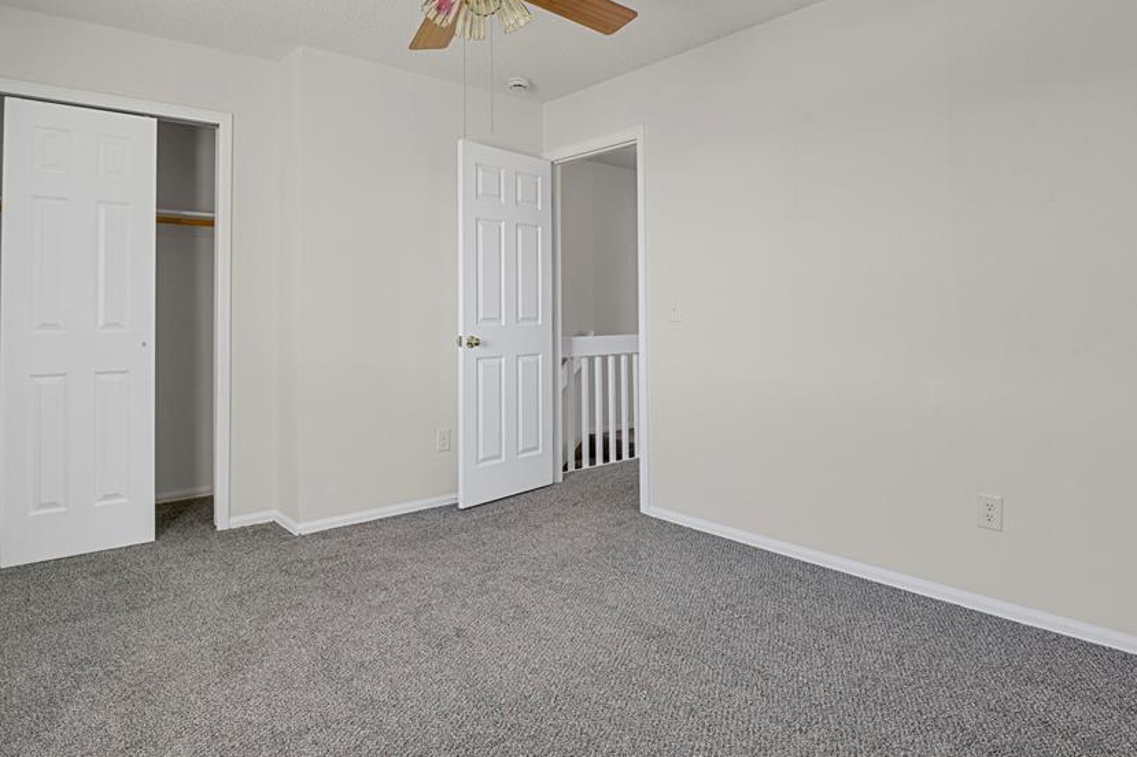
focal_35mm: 21
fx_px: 663
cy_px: 293
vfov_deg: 58.8
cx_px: 506
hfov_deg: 80.9
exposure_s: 1.6
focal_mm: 17
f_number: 8
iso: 250
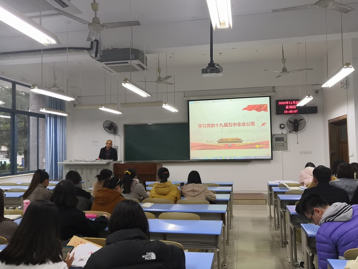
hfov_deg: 61.6
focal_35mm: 29
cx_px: 179
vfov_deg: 48.2
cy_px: 134
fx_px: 300
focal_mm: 3.95
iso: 160
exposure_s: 1/50
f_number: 1.8
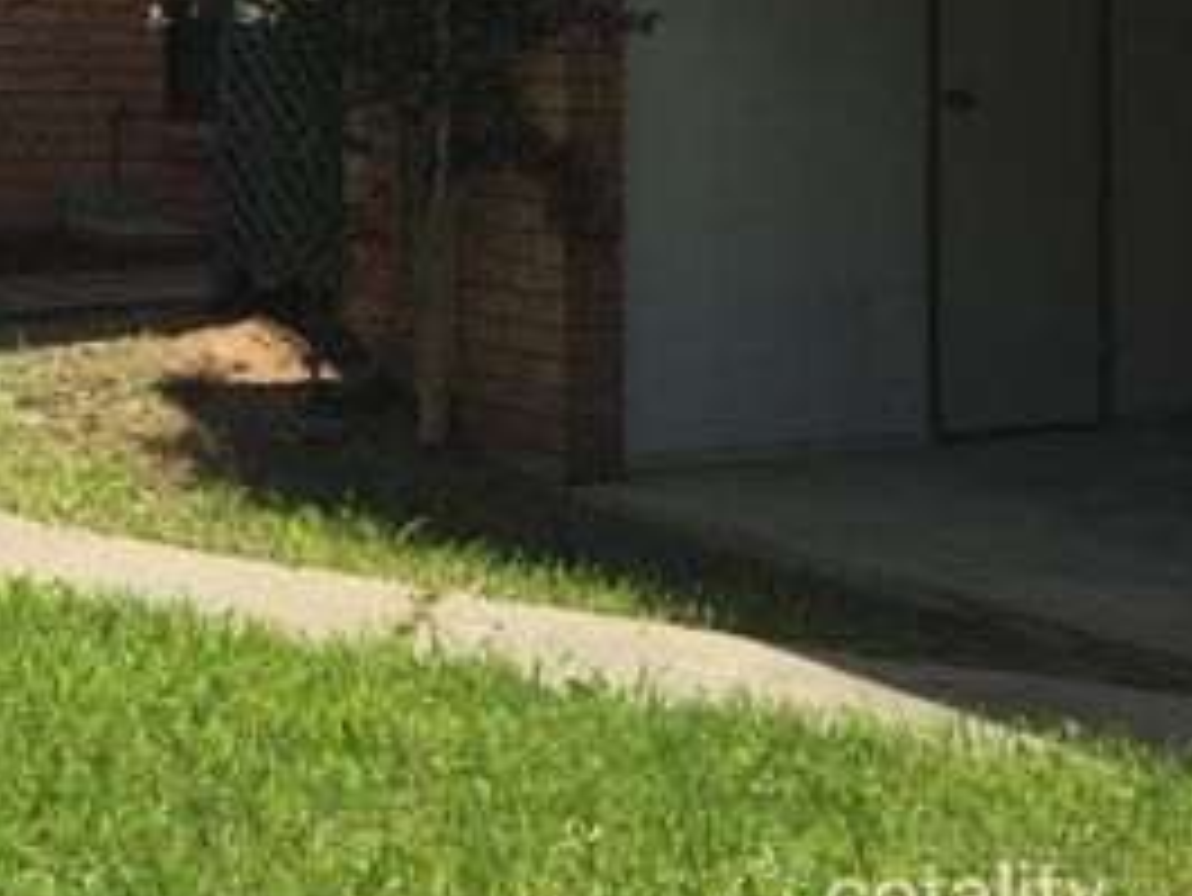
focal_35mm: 70
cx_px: -234
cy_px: -54
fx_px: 2412
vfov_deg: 20.2
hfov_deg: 25.1
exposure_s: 1/1522
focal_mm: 4.15
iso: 32
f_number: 2.2
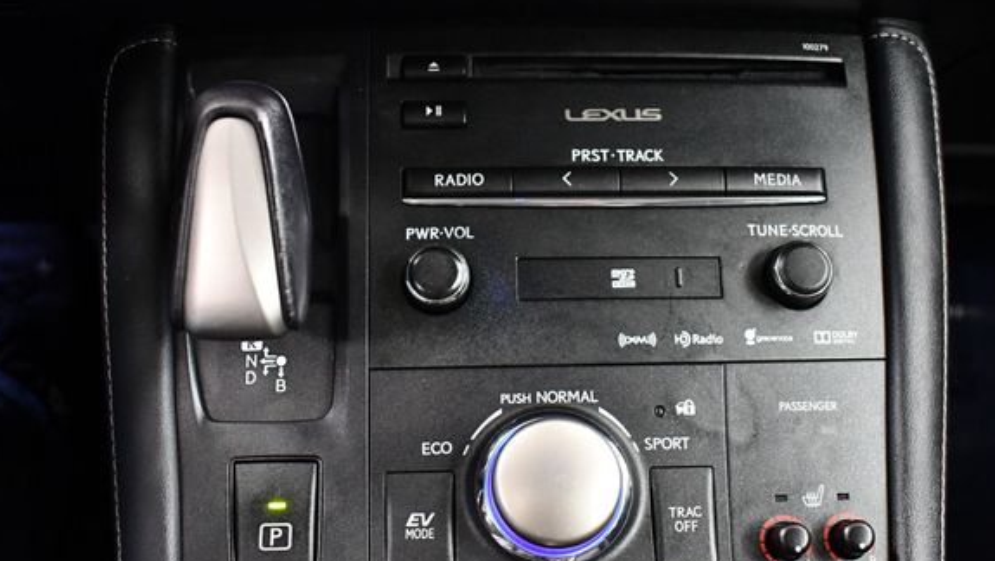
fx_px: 1109
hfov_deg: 48.3
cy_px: 277
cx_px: 516
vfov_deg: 28.4
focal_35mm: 42
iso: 4000
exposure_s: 1/60
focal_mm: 18
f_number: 3.5
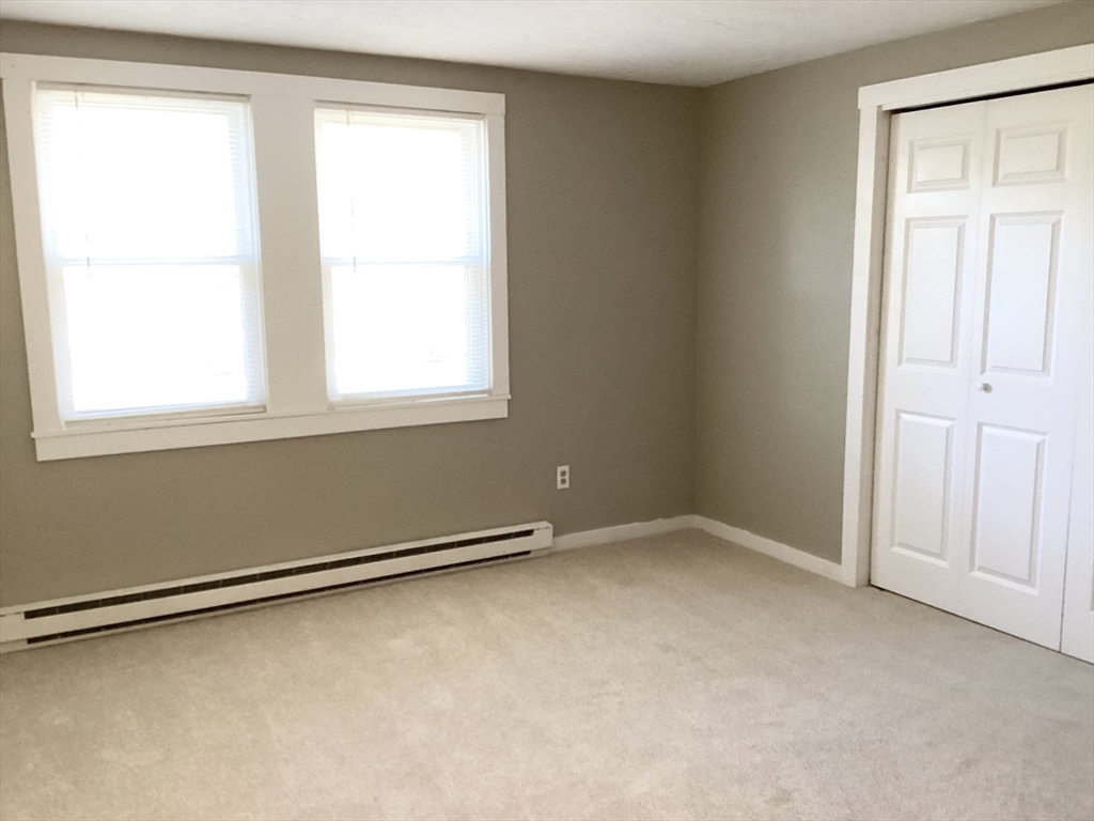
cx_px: 547
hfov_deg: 58.4
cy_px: 410
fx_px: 980
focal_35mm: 31
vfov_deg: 45.4
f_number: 2.4
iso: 200
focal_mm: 3.3
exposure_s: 1/60
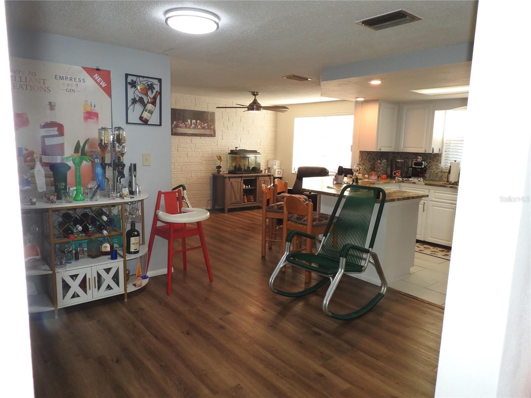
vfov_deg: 56.8
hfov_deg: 71.6
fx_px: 368
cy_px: 199
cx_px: 266
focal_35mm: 24
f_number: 3.3
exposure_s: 1/30
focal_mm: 4.3
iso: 125
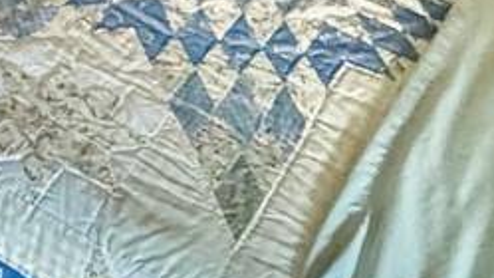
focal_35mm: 98
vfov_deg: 10.3
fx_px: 1284
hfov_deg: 21.3
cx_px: 50
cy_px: -441
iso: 1250
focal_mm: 2.22
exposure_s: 1/30
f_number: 2.2
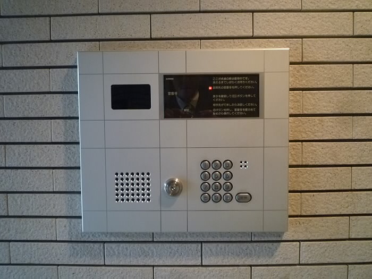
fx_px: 269
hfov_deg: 69.4
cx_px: 186
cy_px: 140
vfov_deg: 54.9
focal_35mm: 25
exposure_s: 1/30
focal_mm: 4.4
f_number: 2.8
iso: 400
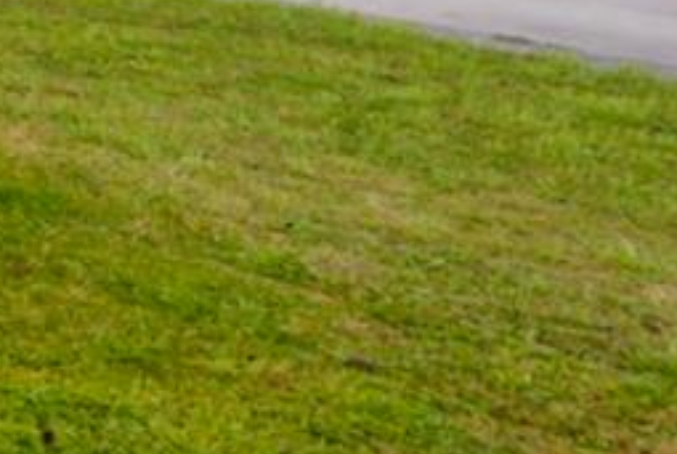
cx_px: -1298
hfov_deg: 11.9
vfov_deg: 13.4
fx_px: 1771
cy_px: -319
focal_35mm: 94
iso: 160
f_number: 8
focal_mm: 16
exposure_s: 1/40
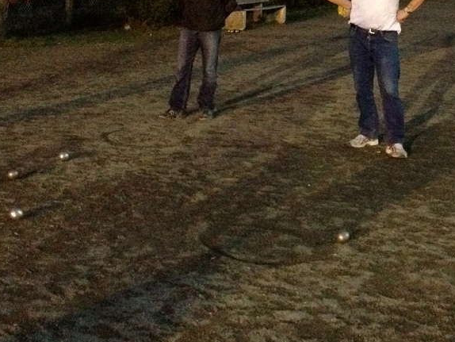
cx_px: 300
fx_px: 1026
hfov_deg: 24.9
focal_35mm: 78
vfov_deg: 18.6
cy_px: 30
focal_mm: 4.28
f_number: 2.4
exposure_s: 1/17
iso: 800
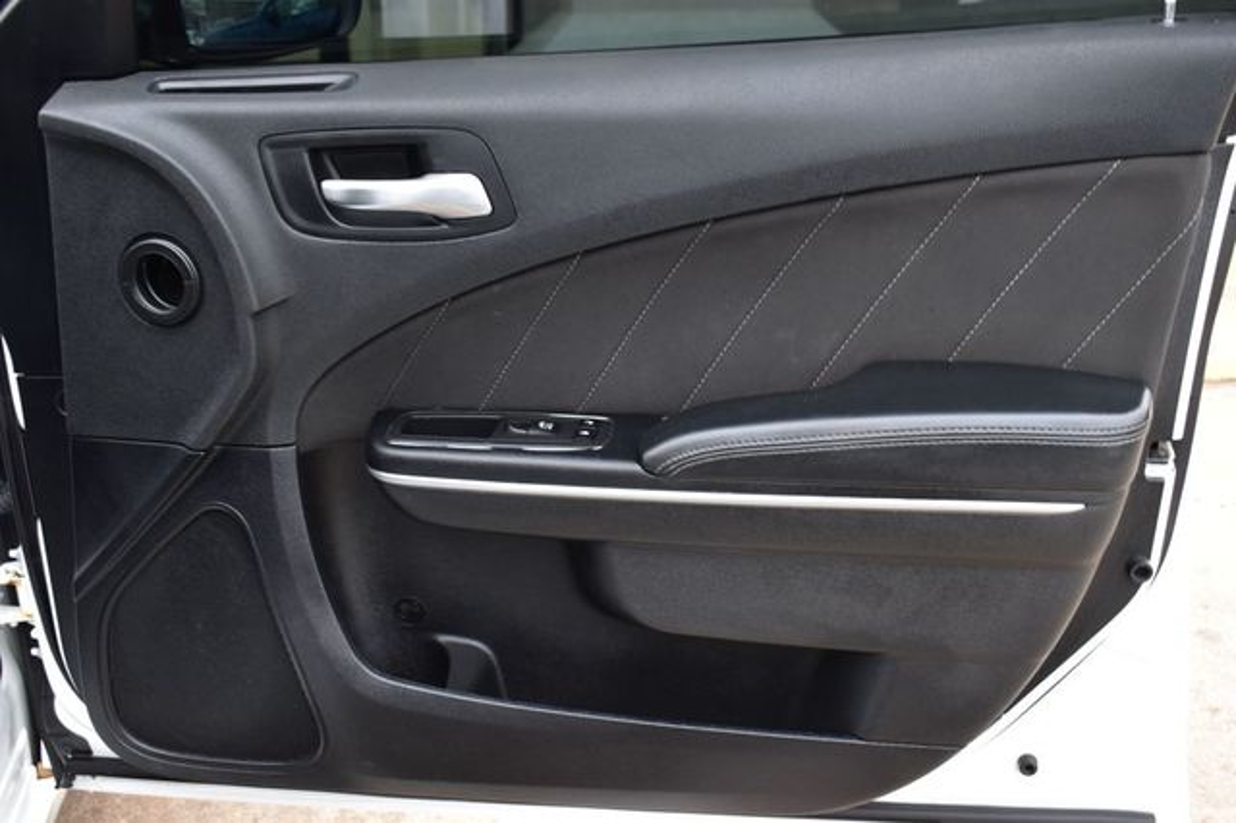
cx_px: 618
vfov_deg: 34.2
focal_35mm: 39
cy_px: 412
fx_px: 1338
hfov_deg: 49.6
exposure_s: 1/15
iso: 560
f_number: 6.3
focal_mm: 26
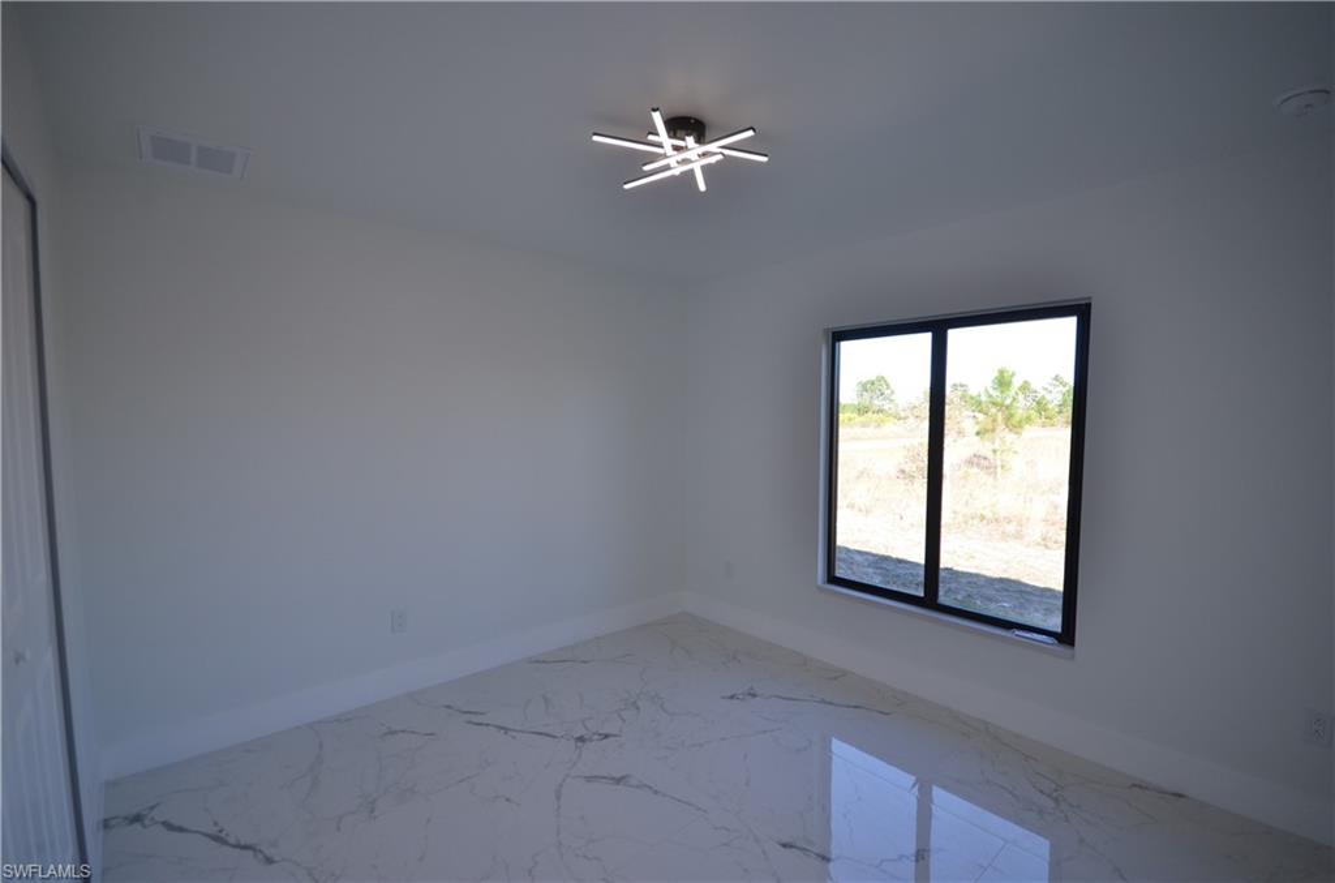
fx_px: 555
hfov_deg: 100.5
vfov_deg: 77.0
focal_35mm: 15
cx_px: 668
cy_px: 442
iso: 280
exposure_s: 1/125
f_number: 5.6
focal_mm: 10
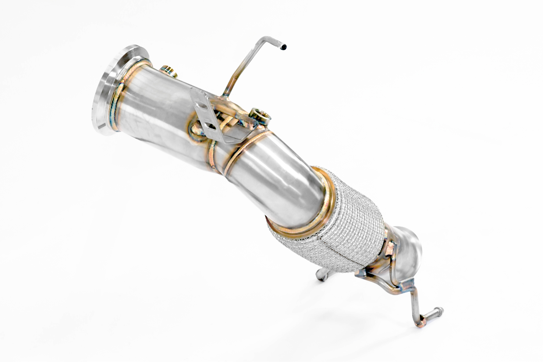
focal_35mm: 112
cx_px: 272
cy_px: 181
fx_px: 1689
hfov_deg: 18.3
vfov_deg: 12.2
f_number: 13
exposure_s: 1/80
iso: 2500
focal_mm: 75
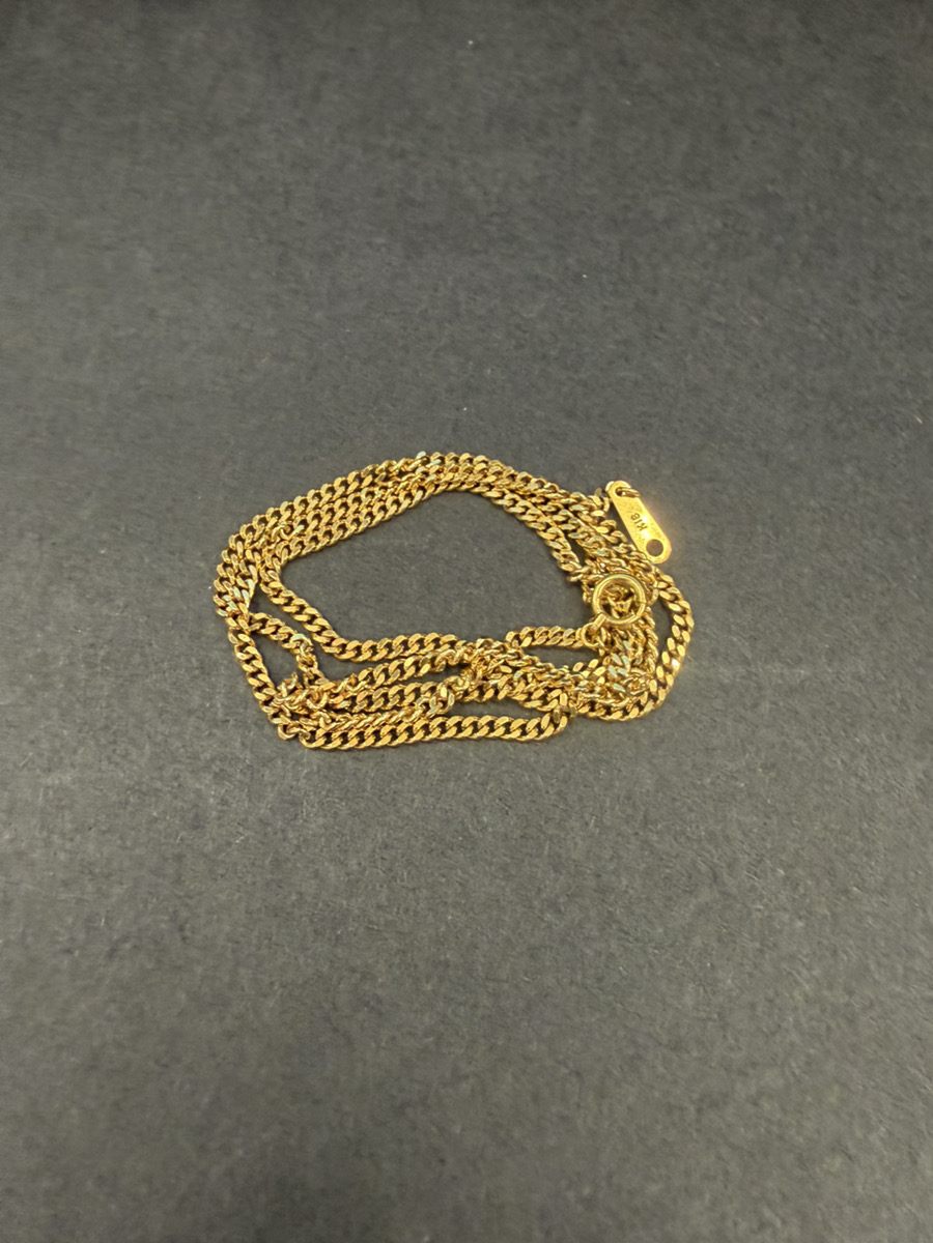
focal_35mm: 26
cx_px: 466
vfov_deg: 67.3
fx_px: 934
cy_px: 622
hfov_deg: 53.1
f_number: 2.2
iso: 500
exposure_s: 1/50
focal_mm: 2.22
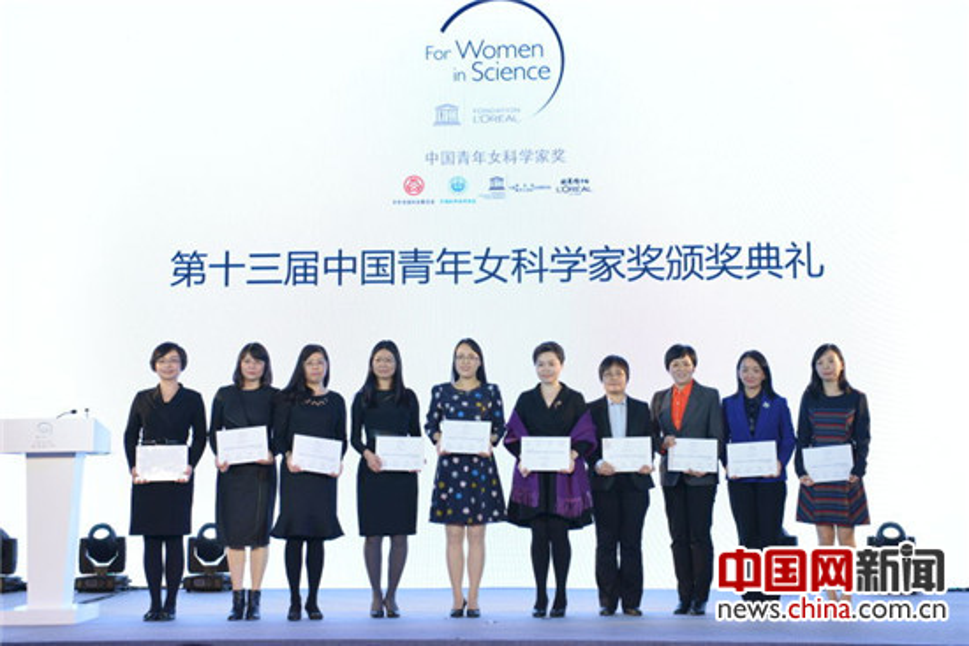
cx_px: 484
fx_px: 1400
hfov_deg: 38.2
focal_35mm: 52
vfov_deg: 26.0
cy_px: 323
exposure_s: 1/160
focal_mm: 52
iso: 1000
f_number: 4.5
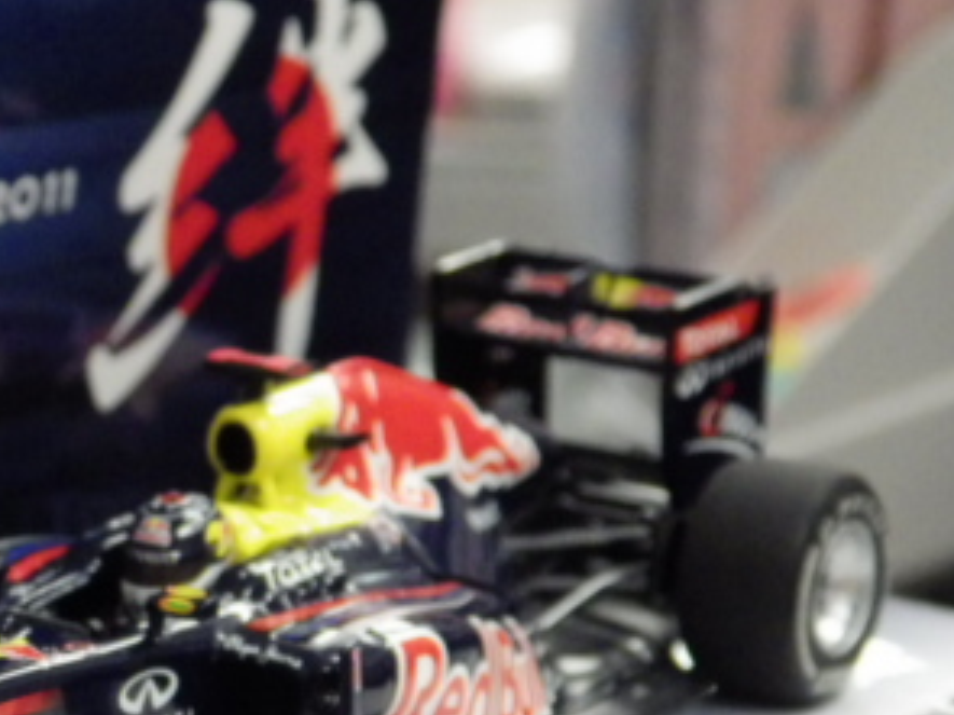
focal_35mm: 154
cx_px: -74
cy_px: 644
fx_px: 4242
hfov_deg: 12.6
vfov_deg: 9.6
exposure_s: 1/45
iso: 800
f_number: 4.2
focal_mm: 12.8
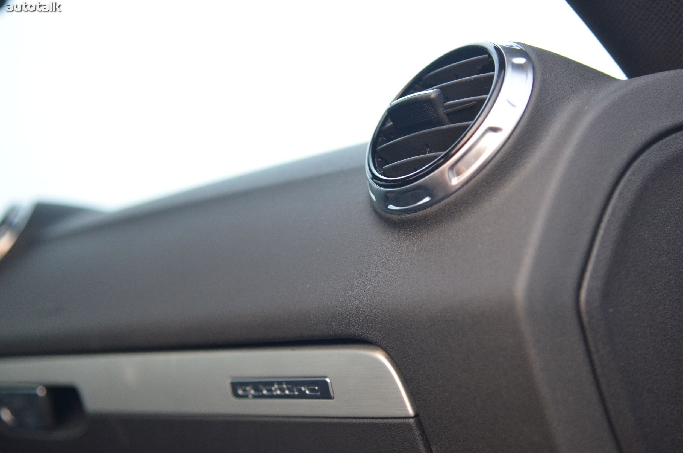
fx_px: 966
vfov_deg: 26.4
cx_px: 342
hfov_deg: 39.0
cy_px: 226
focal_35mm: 51
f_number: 2.8
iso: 1600
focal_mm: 34
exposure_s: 1/100
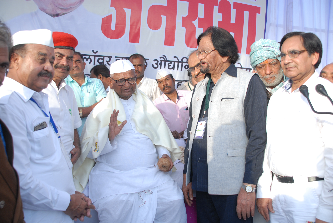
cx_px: 166
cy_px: 112
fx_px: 333
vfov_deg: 37.0
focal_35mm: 36
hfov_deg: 53.1
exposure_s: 1/160
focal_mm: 24
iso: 200
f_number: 4.5
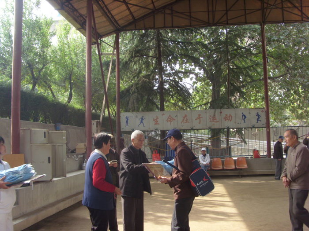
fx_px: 321
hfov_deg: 51.4
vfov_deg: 39.7
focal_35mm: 36
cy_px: 116
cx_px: 154
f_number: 3.5
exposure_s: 1/90
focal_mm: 6
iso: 80
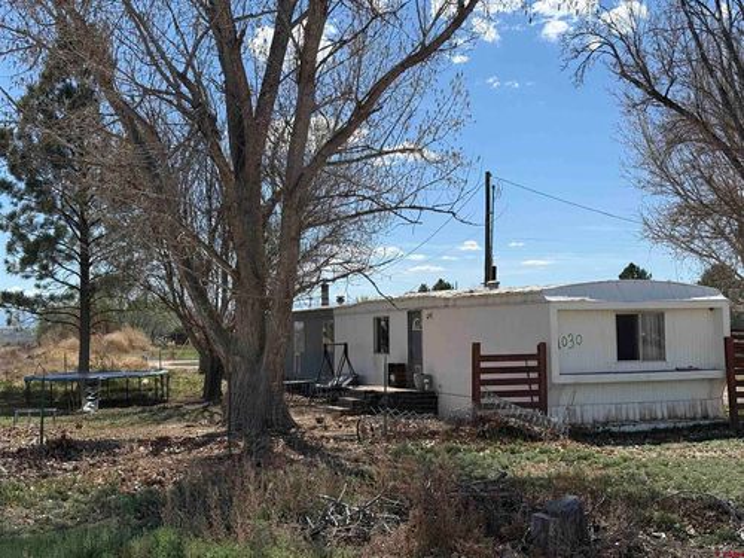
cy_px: 279
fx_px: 1032
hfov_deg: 39.7
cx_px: 372
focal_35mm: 48
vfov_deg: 30.3
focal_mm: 6.76
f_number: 1.78
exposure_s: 1/6536
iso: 64
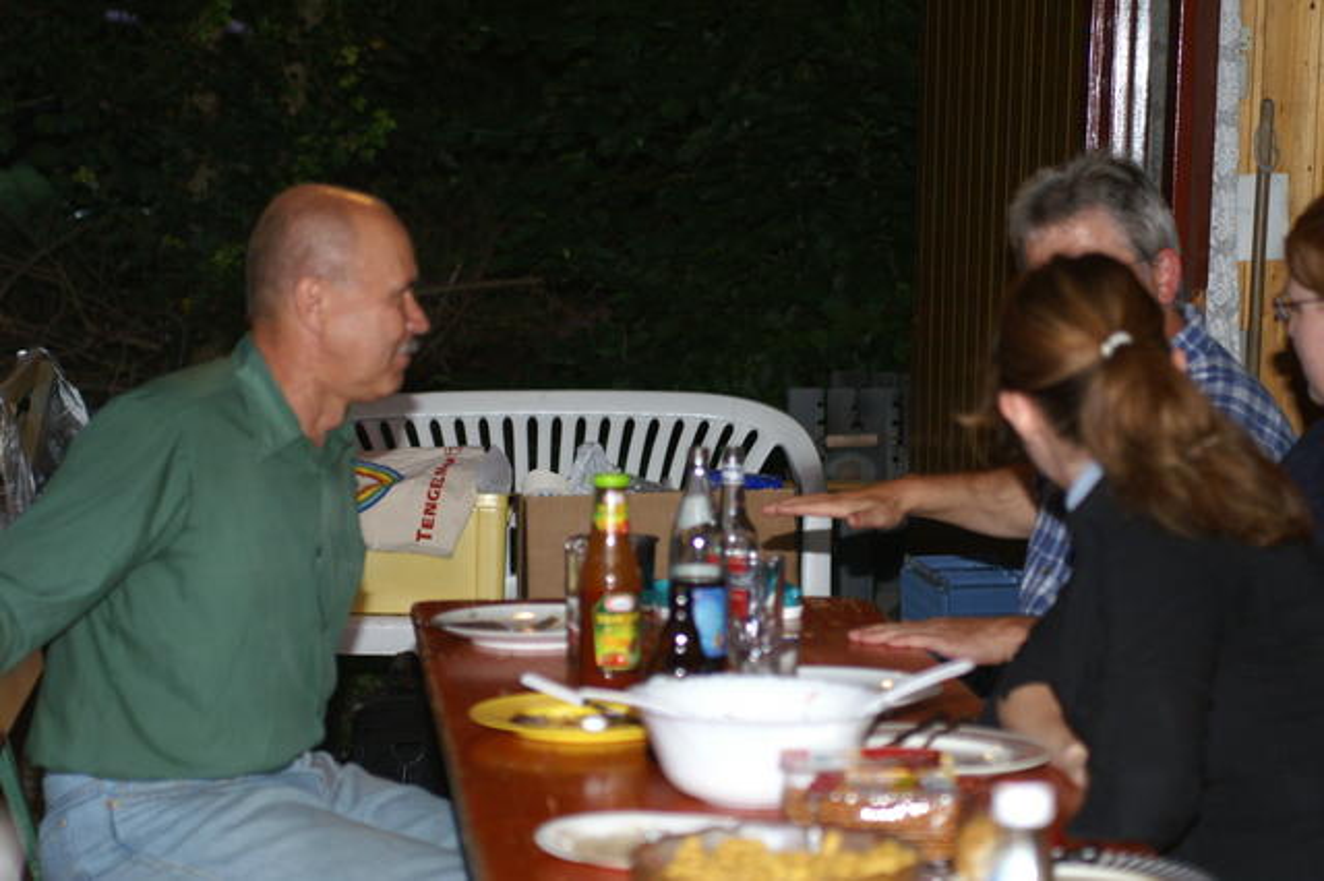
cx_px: 662
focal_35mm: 105
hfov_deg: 19.5
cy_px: 440
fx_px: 3860
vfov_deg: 13.0
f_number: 2.8
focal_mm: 70
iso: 400
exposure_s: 1/60
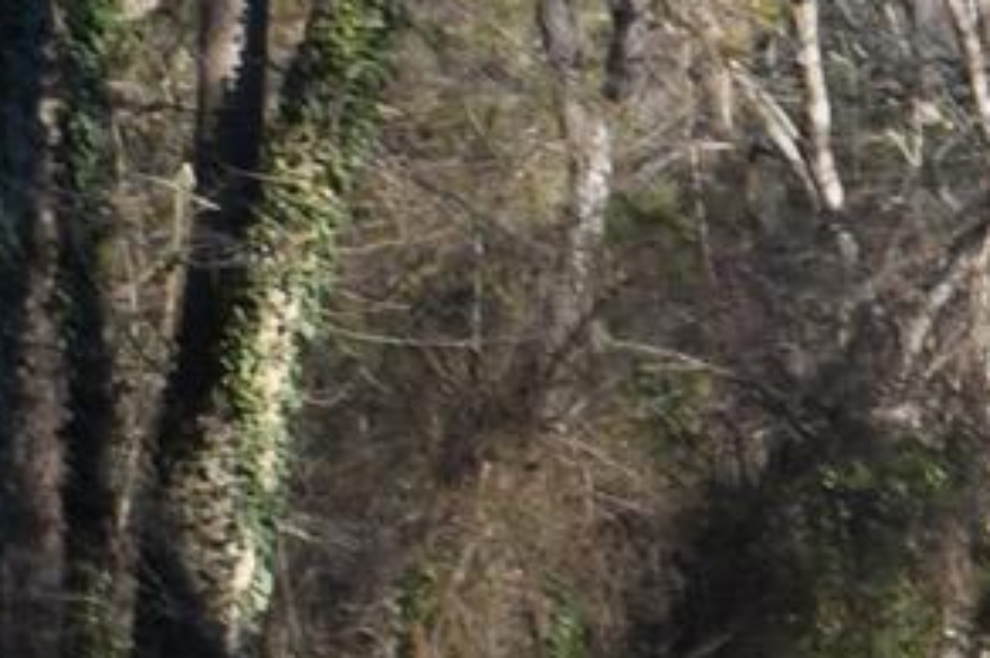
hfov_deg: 6.7
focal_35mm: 295
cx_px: 2065
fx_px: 8103
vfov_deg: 4.6
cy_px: 985
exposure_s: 1/60
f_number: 22
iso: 800
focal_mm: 28
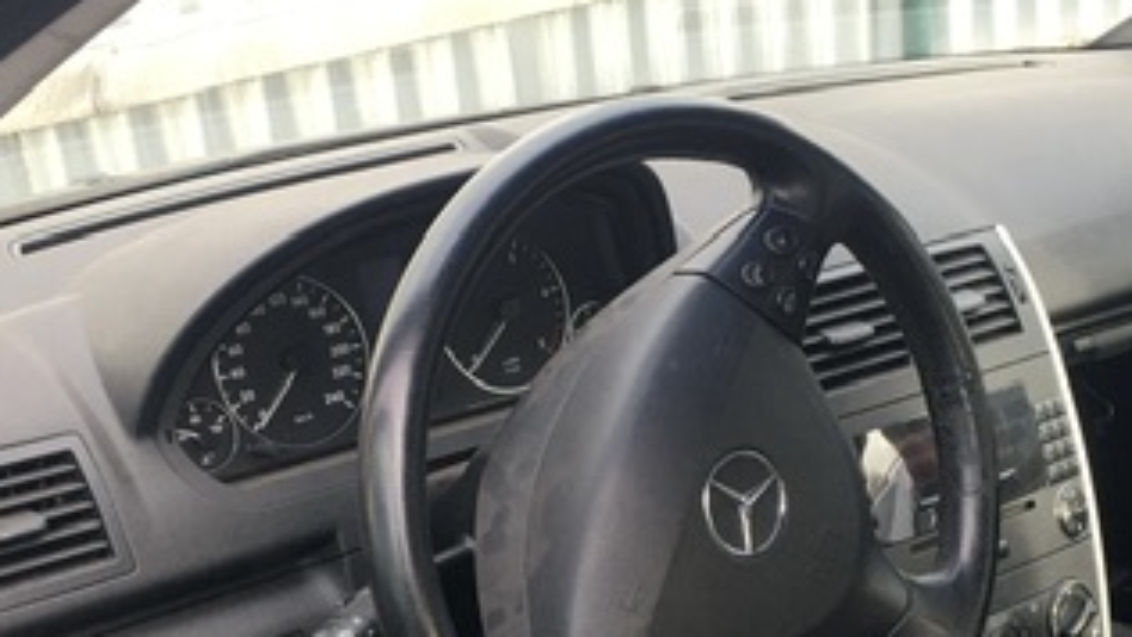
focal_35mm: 64
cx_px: 605
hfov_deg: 32.8
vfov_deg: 18.2
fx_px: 1922
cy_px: 673
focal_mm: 4.15
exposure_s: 1/33
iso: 25
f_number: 2.2
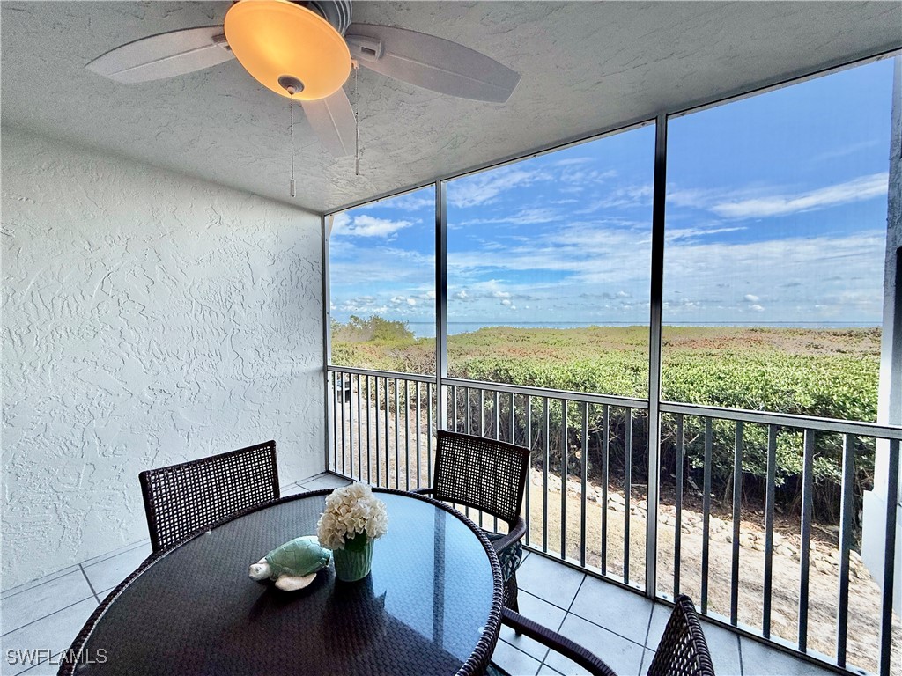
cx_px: 451
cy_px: 338
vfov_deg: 85.7
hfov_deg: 102.1
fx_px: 365
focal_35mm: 14
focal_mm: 2.22
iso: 50
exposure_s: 1/876
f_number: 2.2
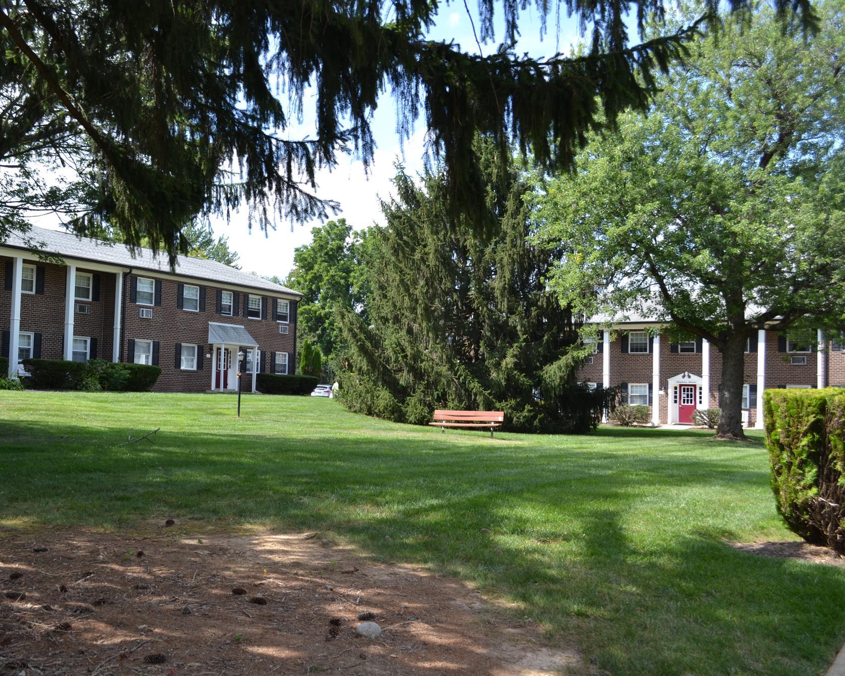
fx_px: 950
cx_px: 343
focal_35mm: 38
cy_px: 341
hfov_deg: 47.7
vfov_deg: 39.2
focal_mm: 22
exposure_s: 1/160
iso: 100
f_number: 6.3
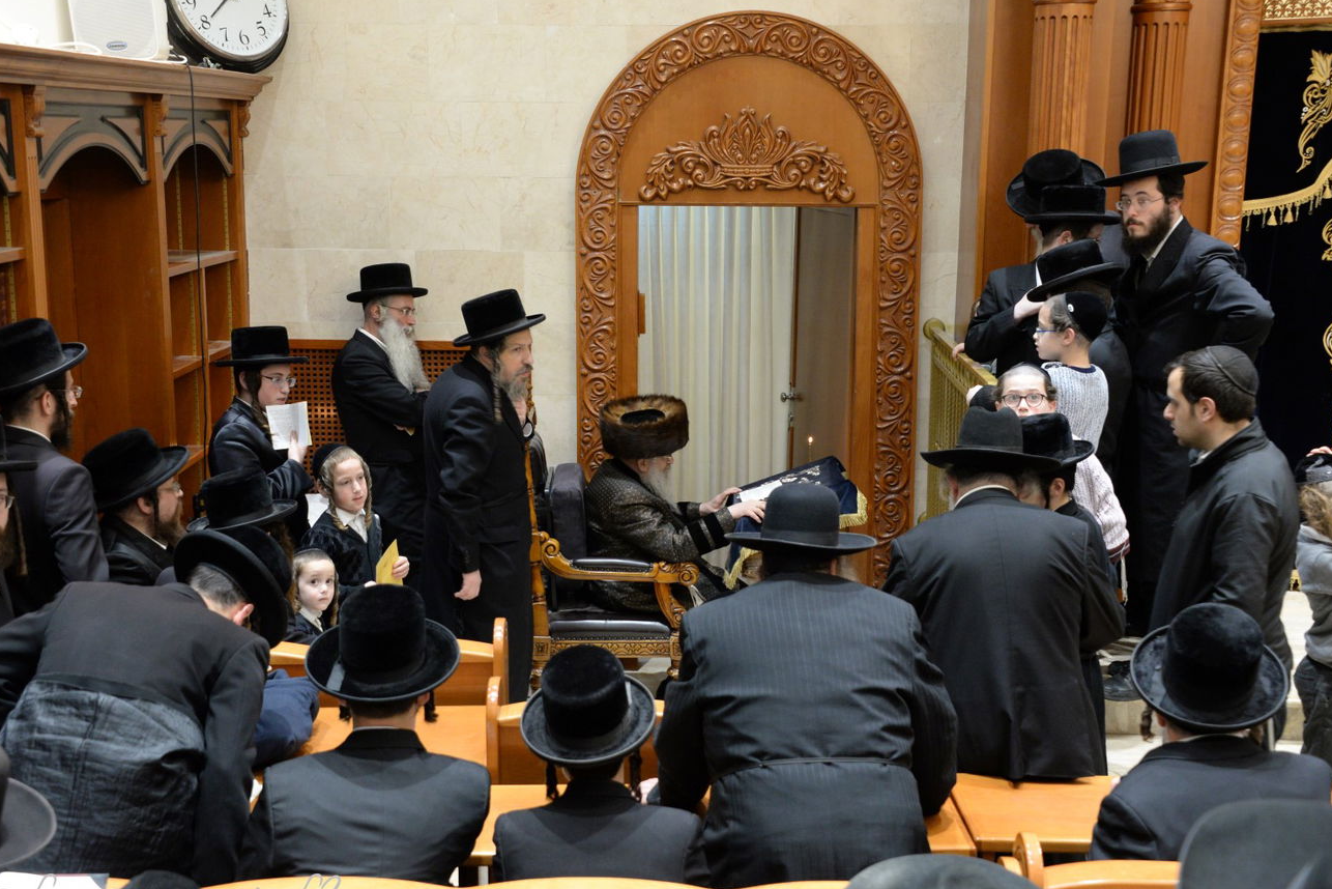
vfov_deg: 27.5
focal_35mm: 49
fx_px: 1813
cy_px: 470
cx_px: 637
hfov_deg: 40.3
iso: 2500
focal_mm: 45
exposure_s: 1/60
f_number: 5.6
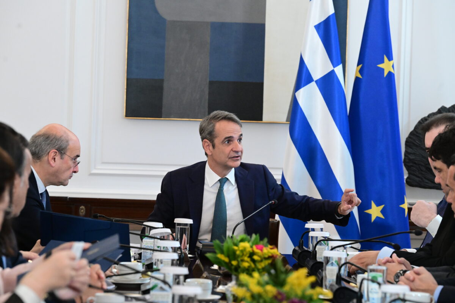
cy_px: 152
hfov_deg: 13.2
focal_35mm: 155
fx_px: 1959
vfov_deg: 8.9
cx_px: 228
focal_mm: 155
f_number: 6.3
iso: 8000
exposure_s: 1/400
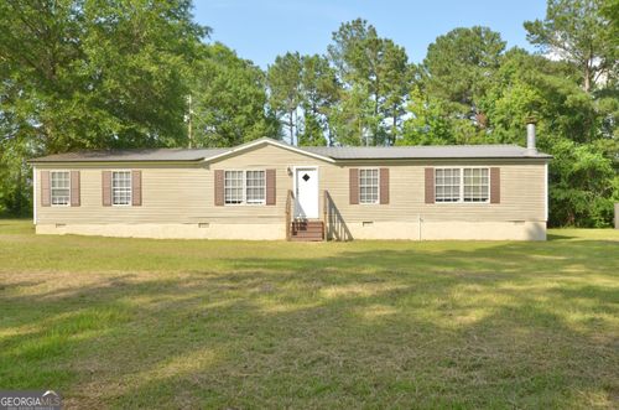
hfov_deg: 62.0
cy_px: 205
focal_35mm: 30
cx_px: 310
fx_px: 515
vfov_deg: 43.4
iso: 100
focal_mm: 20
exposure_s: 1/160
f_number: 9
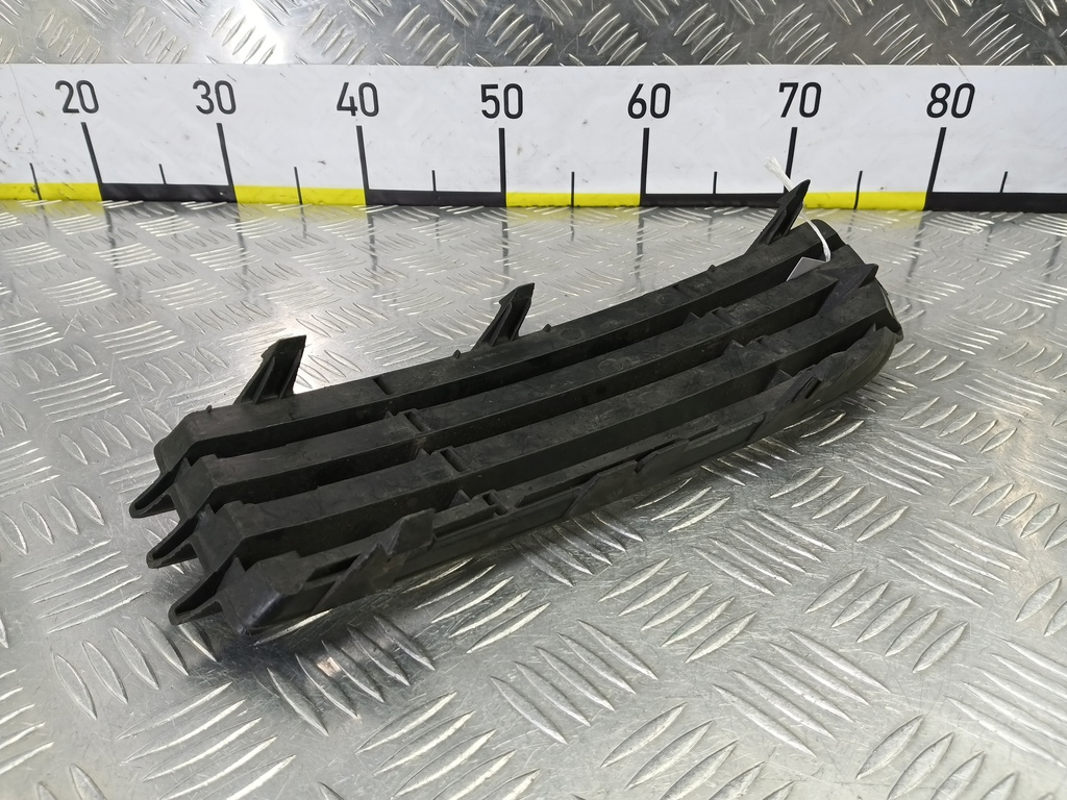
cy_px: 400
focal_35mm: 23
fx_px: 709
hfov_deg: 73.9
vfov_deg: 58.9
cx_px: 534
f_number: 1.6
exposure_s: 1/50
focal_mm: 4.11
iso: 177
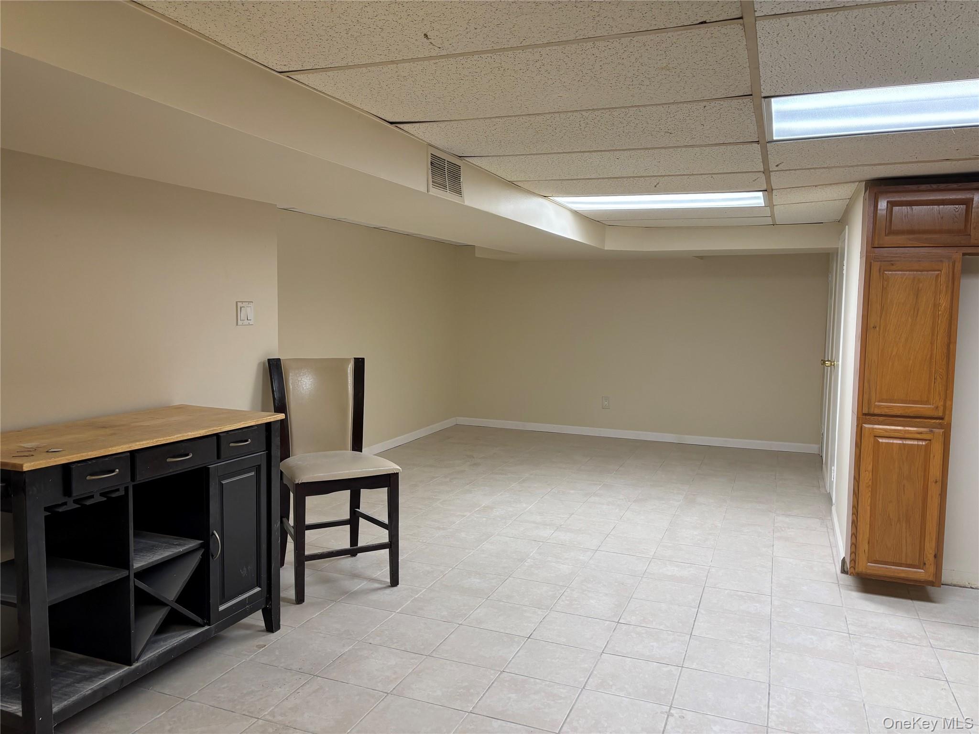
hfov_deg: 67.3
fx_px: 735
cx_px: 490
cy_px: 367
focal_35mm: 26
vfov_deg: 53.1
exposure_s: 1/60
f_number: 1.6
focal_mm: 5.96
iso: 80
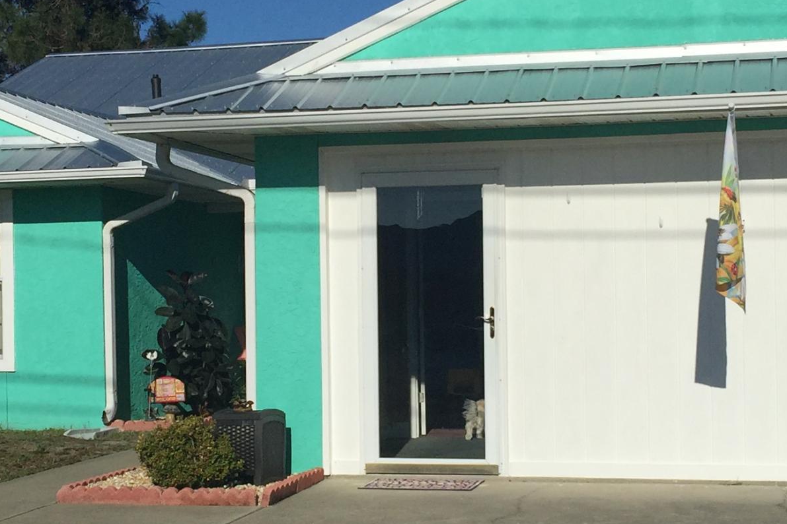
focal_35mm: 76
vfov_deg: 17.9
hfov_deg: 26.7
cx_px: 396
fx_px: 1661
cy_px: 335
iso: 32
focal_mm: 4.15
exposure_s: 1/7937
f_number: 2.2
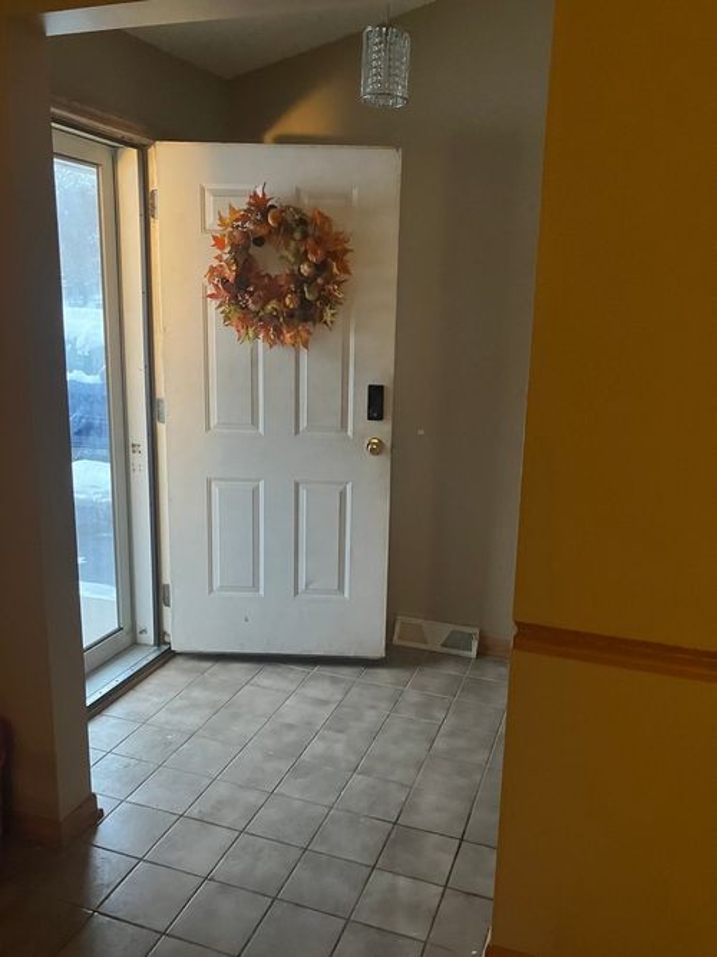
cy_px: 478
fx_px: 774
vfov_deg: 63.5
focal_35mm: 28
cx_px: 358
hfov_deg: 49.7
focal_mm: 3.99
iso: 640
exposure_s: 1/30
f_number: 1.8
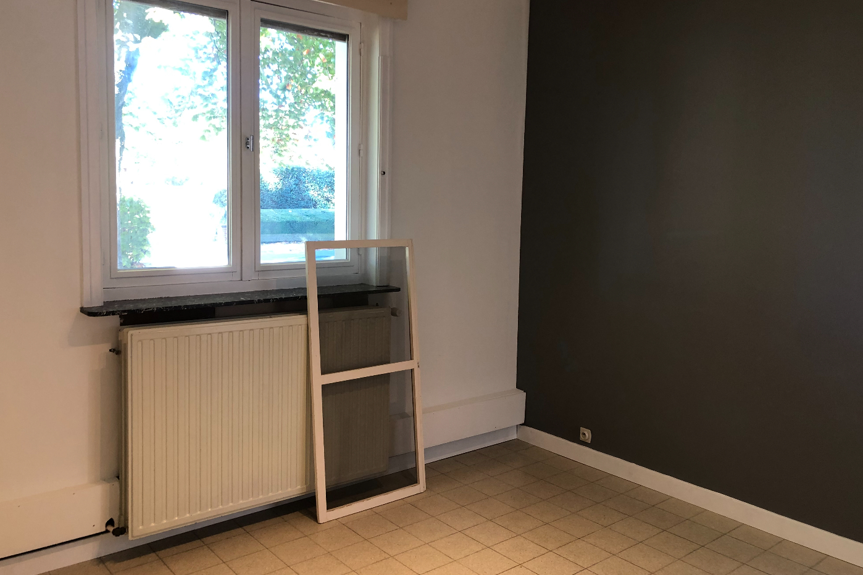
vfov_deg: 43.6
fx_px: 719
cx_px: 441
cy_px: 261
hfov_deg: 61.9
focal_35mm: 30
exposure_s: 1/24
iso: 40
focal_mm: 3.99
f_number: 1.8
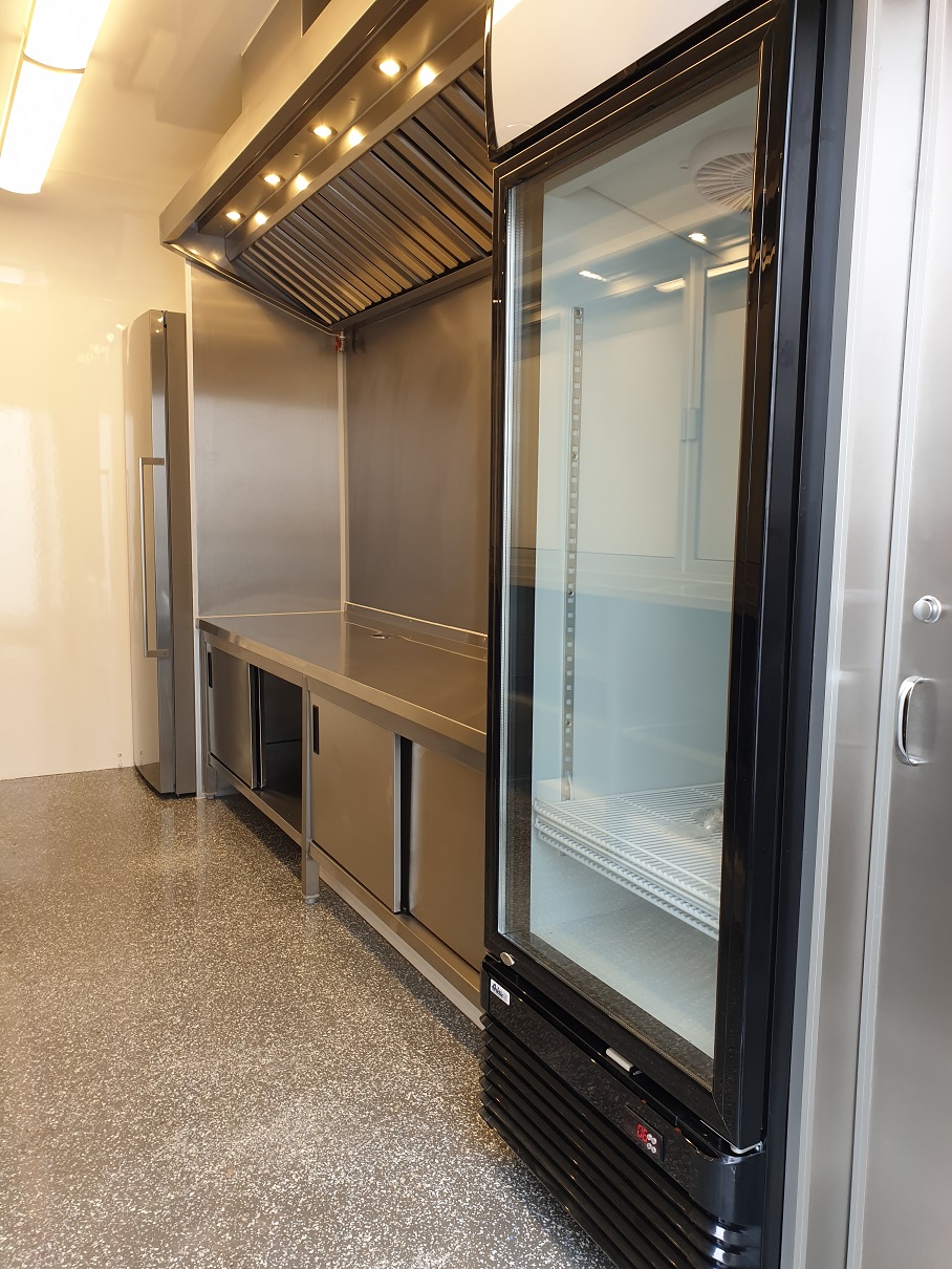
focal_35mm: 26
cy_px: 634
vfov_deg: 67.3
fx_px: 953
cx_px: 476
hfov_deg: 53.1
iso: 64
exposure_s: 1/100
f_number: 2.4
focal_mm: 4.3
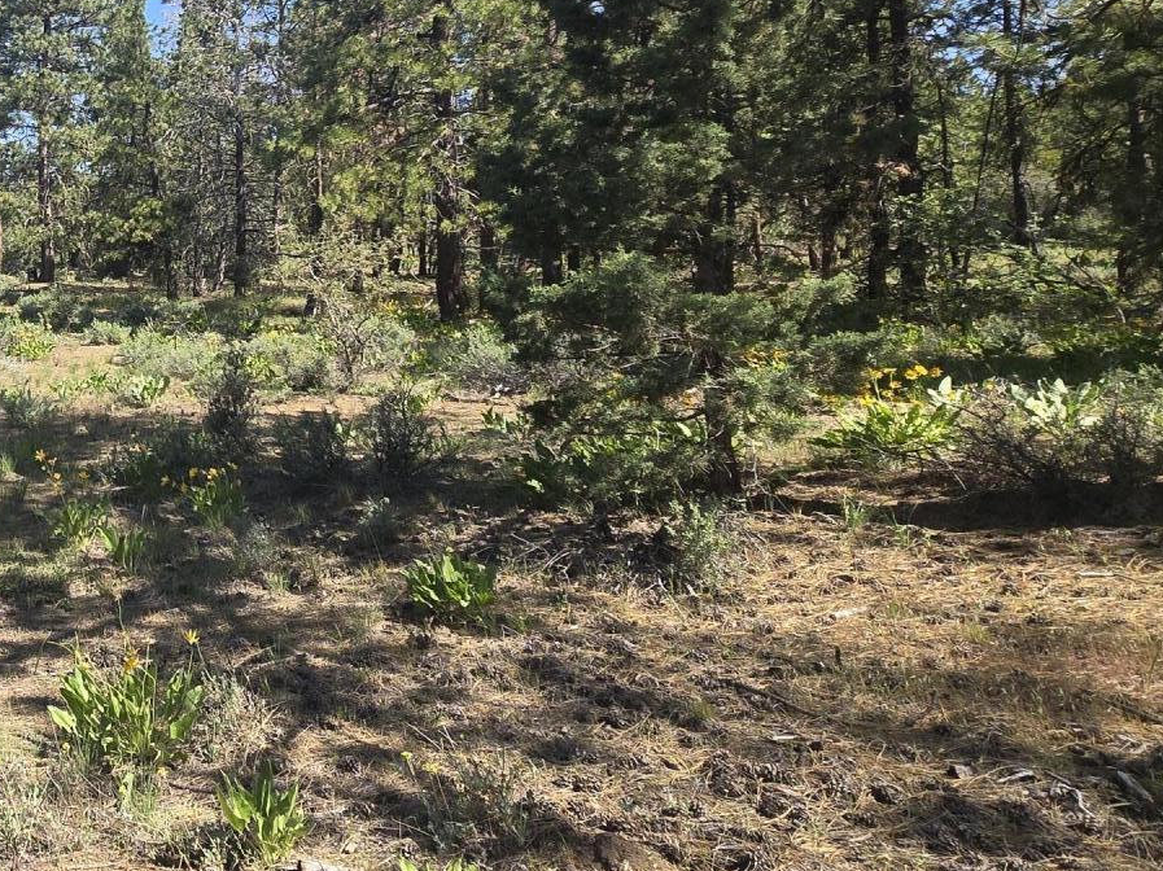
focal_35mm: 29
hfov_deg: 52.0
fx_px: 974
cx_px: 57
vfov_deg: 47.2
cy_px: 273
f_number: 2.2
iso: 50
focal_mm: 2.2
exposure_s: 1/1126
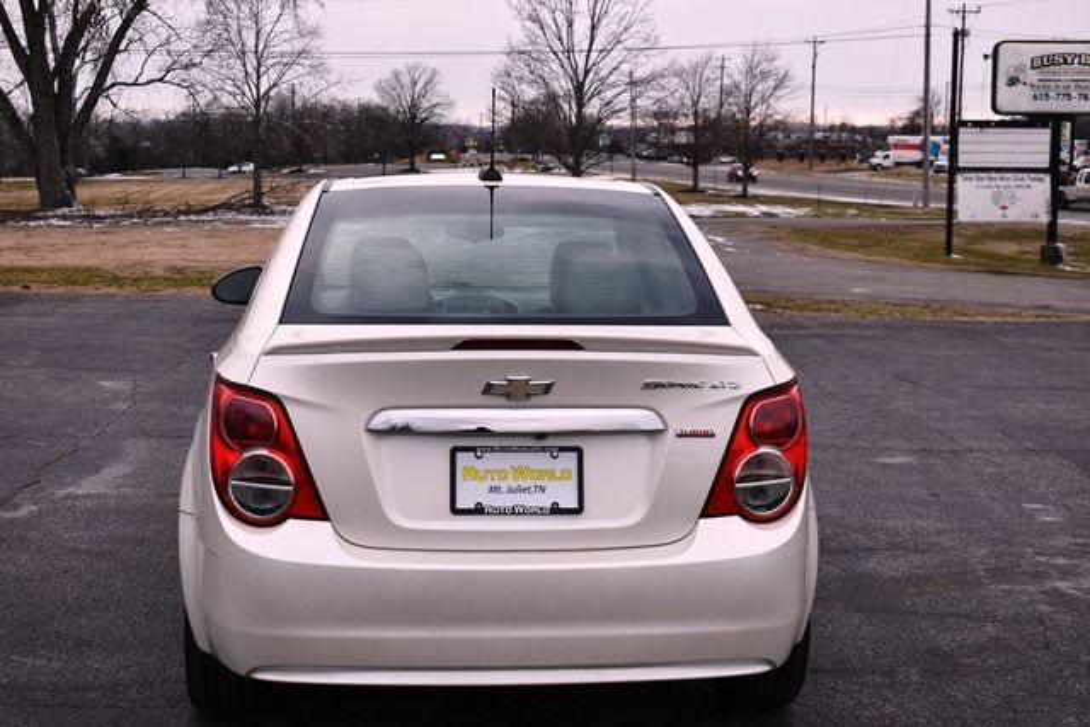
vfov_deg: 25.1
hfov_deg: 36.9
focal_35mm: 54
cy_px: 364
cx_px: 545
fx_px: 1635
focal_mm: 36
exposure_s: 1/250
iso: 200
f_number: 6.3
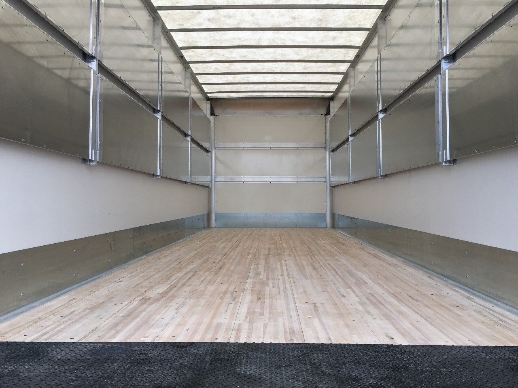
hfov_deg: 61.7
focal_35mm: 29
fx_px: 434
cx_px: 259
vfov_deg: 48.2
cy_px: 194
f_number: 2.2
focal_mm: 4.15
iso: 25
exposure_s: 1/285
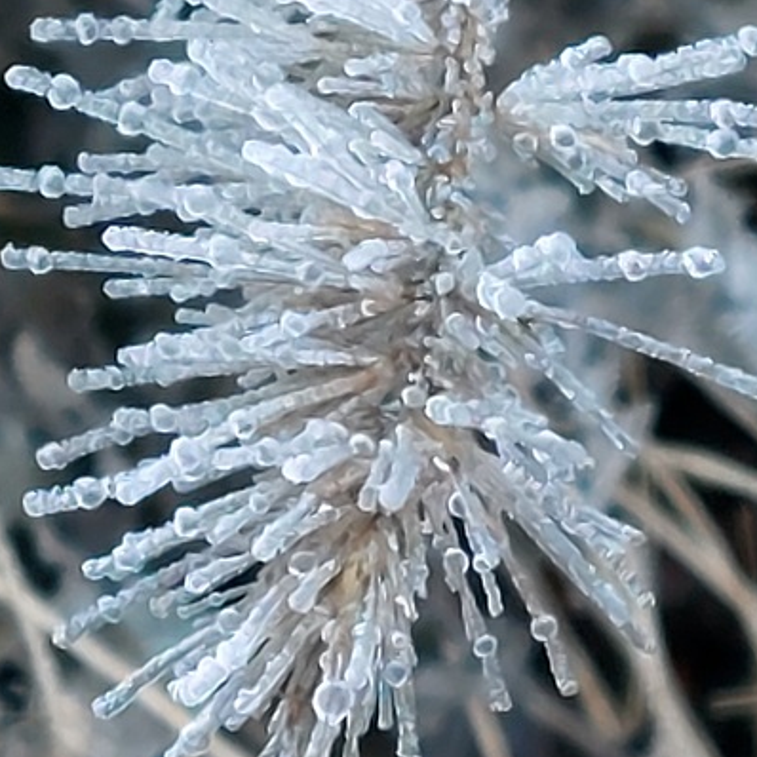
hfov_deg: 48.4
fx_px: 841
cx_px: 398
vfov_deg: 47.5
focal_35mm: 34
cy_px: 243
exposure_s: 1/100
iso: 40
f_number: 1.8
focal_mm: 5.23
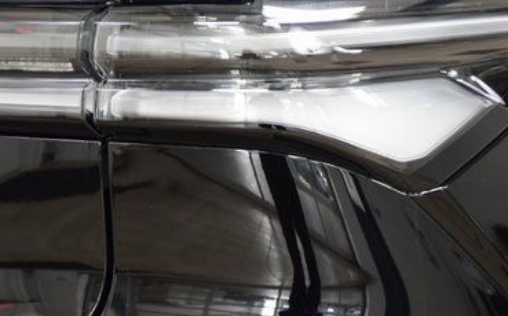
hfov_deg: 15.1
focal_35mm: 138
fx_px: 1909
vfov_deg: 9.5
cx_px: 200
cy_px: 112
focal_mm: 52
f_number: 3.2
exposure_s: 1/60
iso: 1600
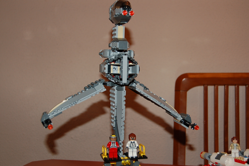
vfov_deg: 23.7
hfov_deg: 35.1
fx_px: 394
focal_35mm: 57
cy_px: 83
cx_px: 124
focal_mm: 38
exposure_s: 1/60
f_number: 4.8
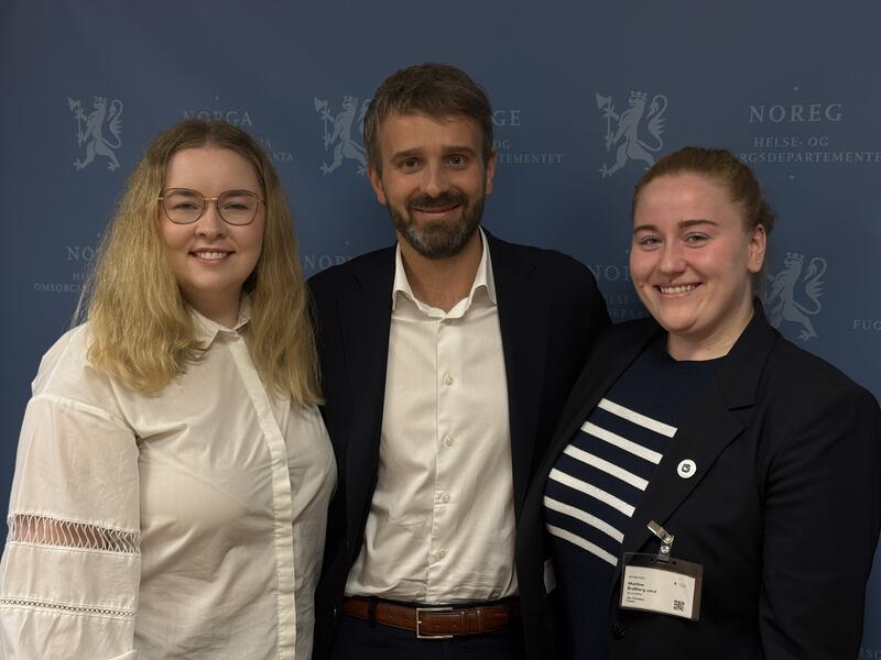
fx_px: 1222
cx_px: 440
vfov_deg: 30.3
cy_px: 330
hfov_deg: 39.7
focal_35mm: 48
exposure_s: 1/100
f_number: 1.78
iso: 64
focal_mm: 6.76
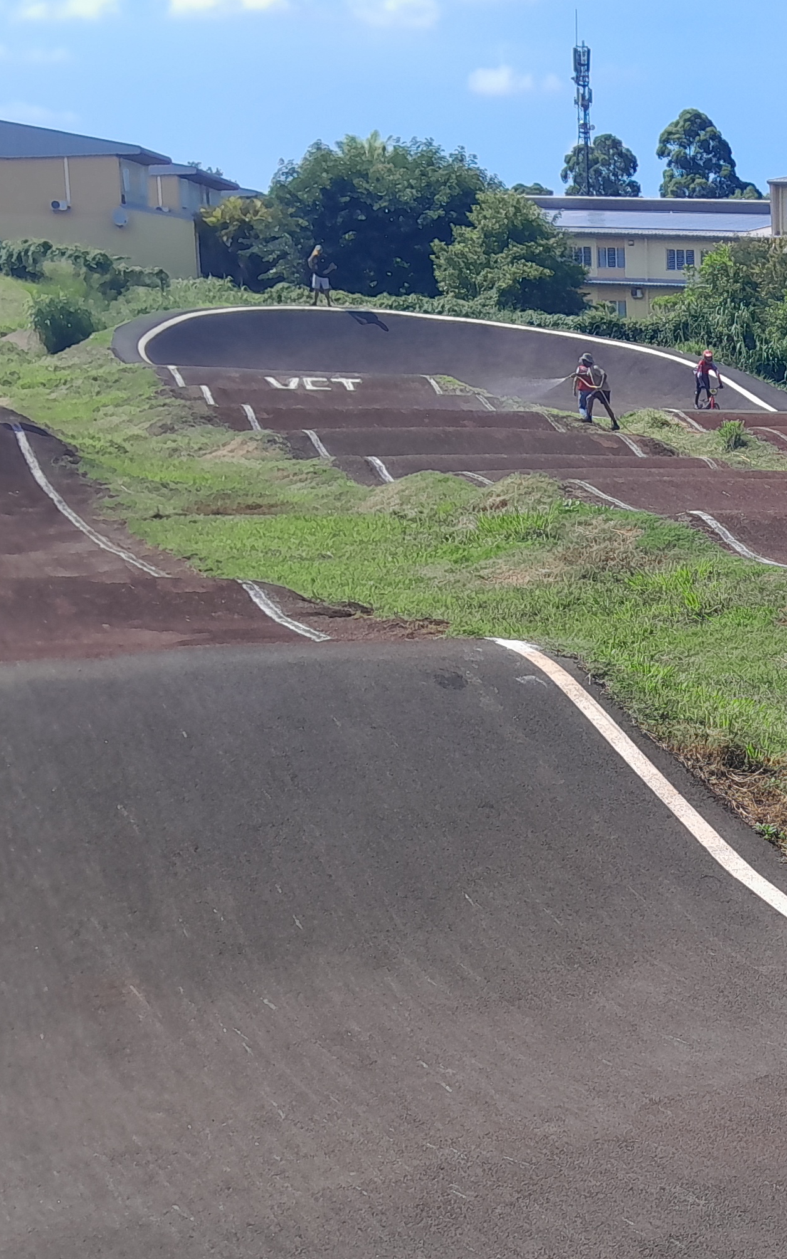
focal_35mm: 56
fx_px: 1922
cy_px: 801
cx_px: 1070
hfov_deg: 20.7
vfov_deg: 36.0
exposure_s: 1/415
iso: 40
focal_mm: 3.98
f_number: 1.8
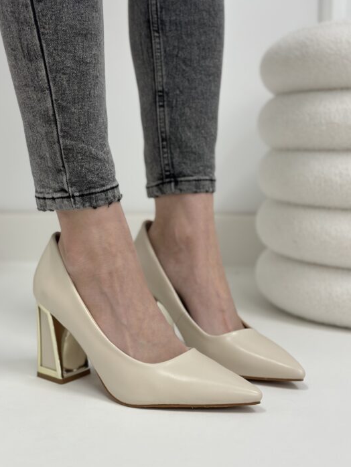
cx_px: 166
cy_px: 234
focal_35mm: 55
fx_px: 743
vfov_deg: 34.9
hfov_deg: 26.6
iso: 125
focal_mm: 6.86
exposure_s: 1/100
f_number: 1.78
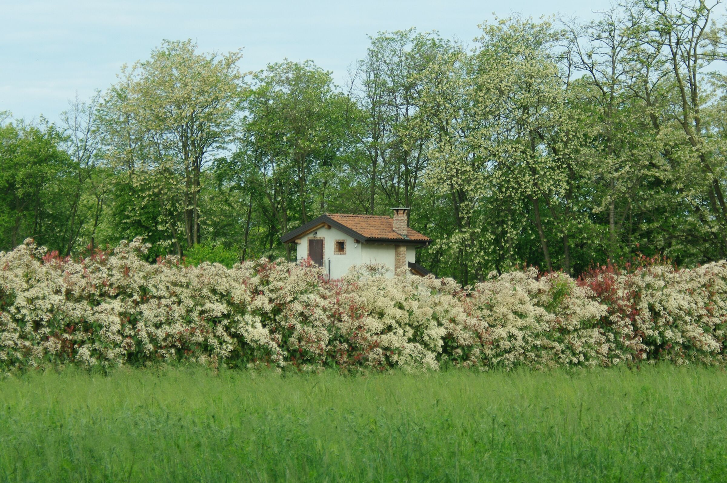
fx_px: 2420
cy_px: 242
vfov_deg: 11.4
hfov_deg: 17.1
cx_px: 364
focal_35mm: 120
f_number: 8
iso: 100
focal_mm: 80
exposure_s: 1/90
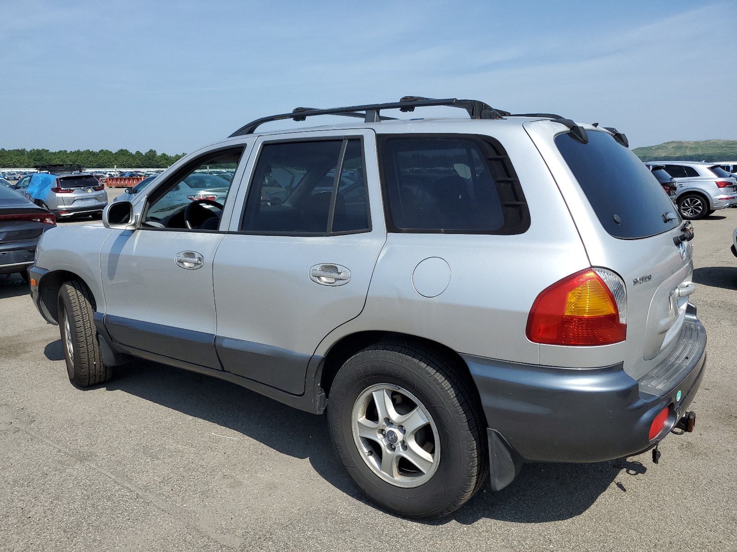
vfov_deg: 53.1
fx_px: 554
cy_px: 276
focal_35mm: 26
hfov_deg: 67.3
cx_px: 368
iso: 50
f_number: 1.5
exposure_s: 1/3333
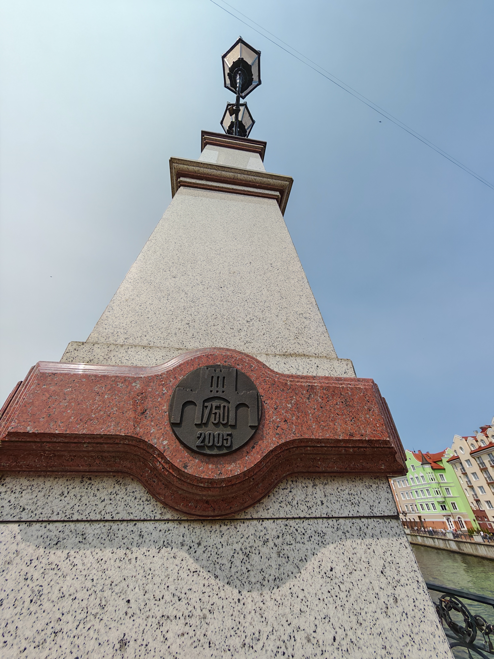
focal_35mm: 12
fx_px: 228
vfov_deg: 110.5
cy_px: 330
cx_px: 247
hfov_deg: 94.5
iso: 50
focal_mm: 1.82
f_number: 2
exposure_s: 1/2000
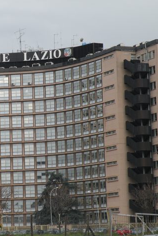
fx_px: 1013
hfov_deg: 8.9
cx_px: 31
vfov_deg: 13.3
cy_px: 119
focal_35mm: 154
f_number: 6.3
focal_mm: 19.4
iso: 64
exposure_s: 1/208
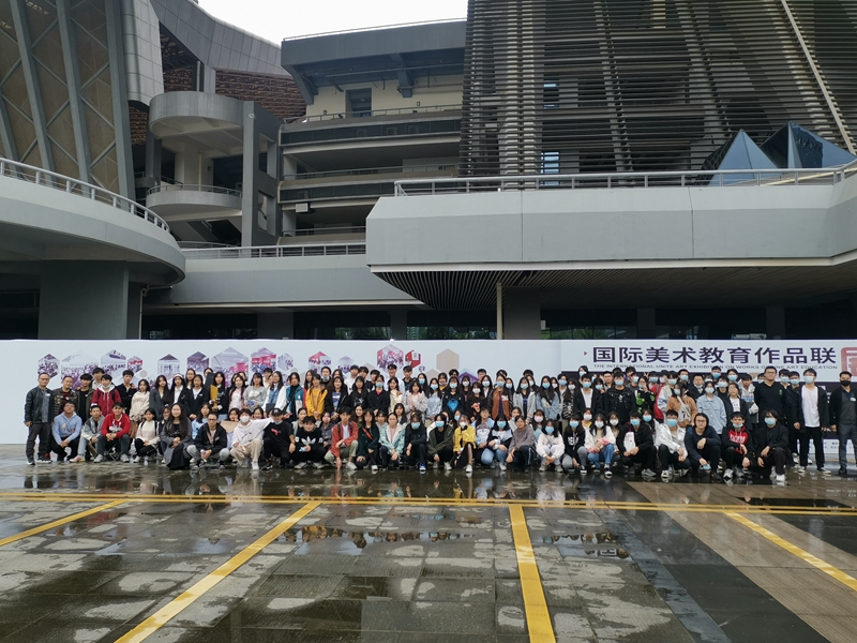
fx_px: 693
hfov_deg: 63.4
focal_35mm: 28
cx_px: 428
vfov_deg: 49.7
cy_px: 322
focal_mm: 4.75
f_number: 1.8
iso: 50
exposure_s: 1/1104
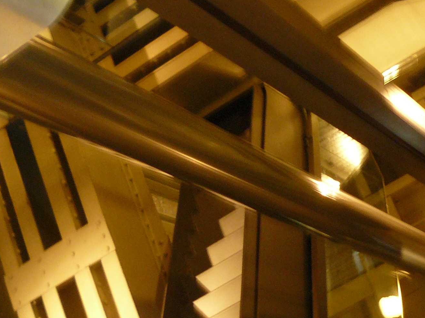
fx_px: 1031
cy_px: 276
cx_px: 343
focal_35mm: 84
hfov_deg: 22.9
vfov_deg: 17.3
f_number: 2.8
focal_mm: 6
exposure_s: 1
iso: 200
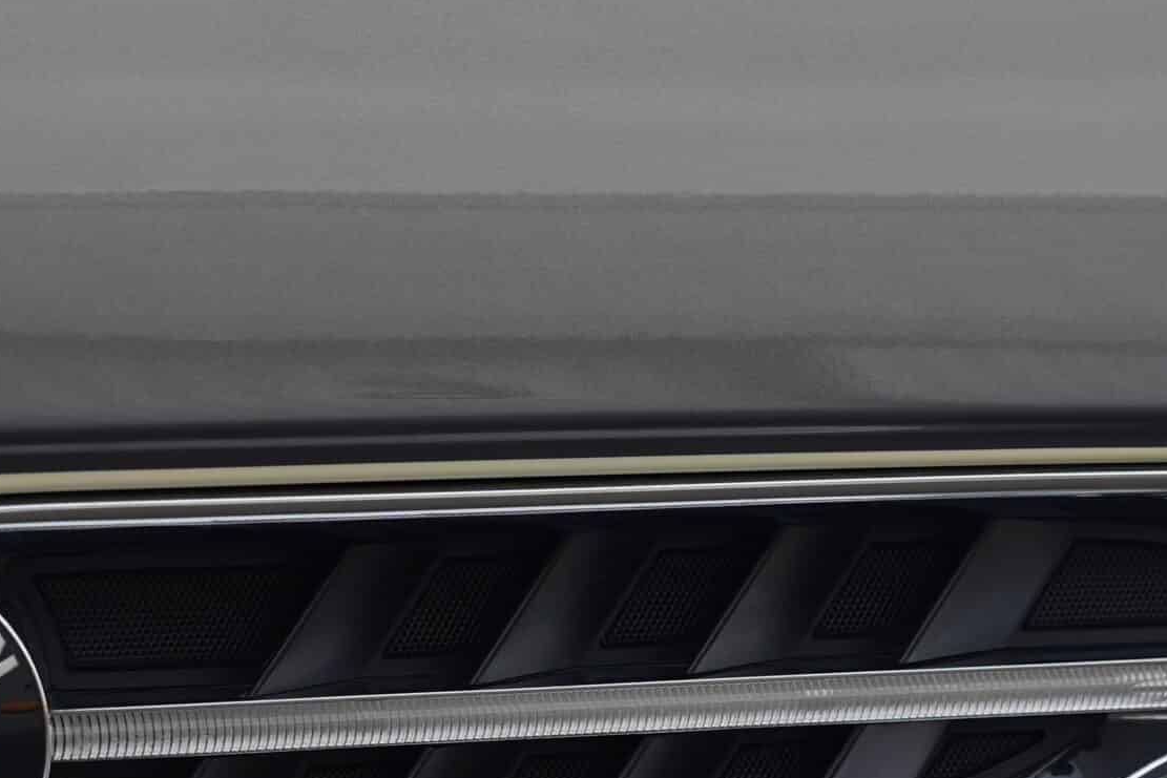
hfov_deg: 7.8
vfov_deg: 5.2
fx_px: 8591
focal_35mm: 265
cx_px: 724
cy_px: 632
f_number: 4.5
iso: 100
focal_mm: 77
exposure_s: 1/160
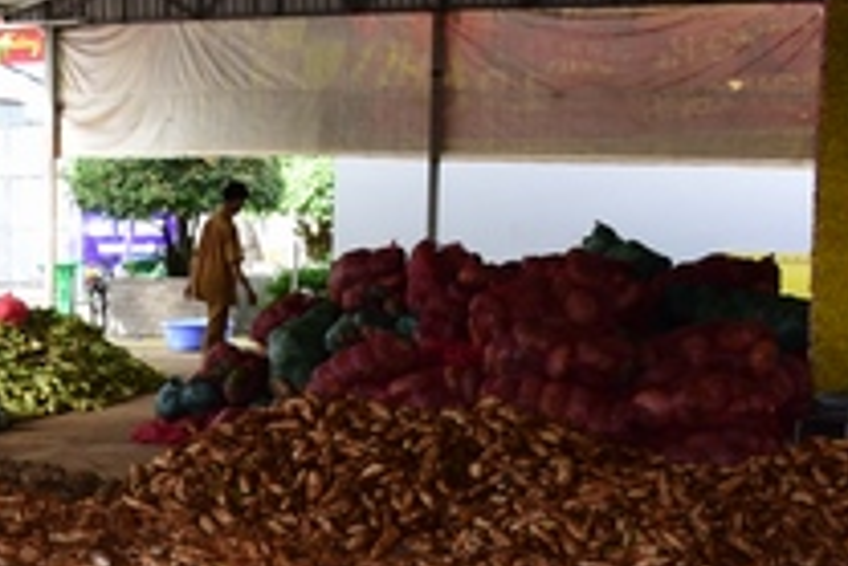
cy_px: 517
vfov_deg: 17.9
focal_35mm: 75
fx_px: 1768
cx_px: 98
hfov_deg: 26.2
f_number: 6.3
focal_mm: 24
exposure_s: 1/80
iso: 400
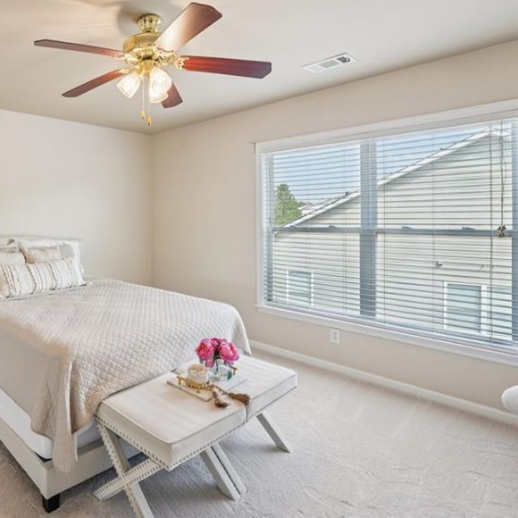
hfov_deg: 66.6
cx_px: 116
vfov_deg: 71.7
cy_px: 217
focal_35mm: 21
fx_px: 356
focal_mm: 14
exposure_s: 1/25
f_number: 8
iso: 320
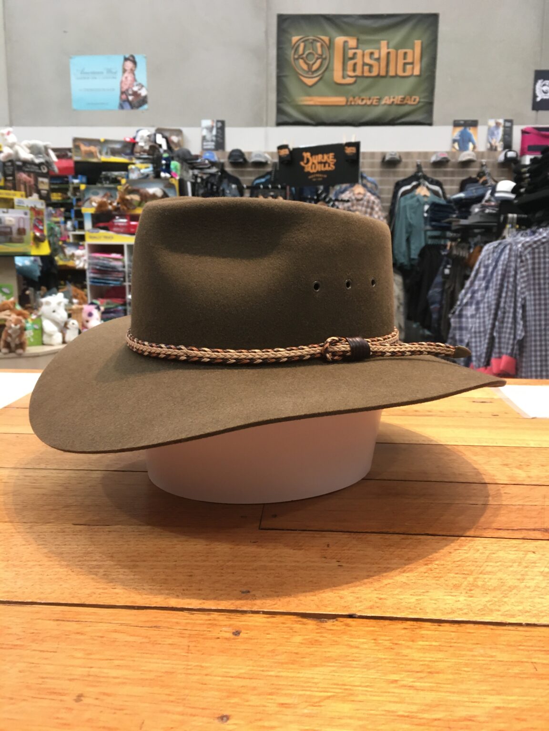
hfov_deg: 48.2
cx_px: 274
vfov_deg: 61.7
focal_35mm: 29
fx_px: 613
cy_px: 366
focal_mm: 4.15
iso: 125
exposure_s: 1/33
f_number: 2.2
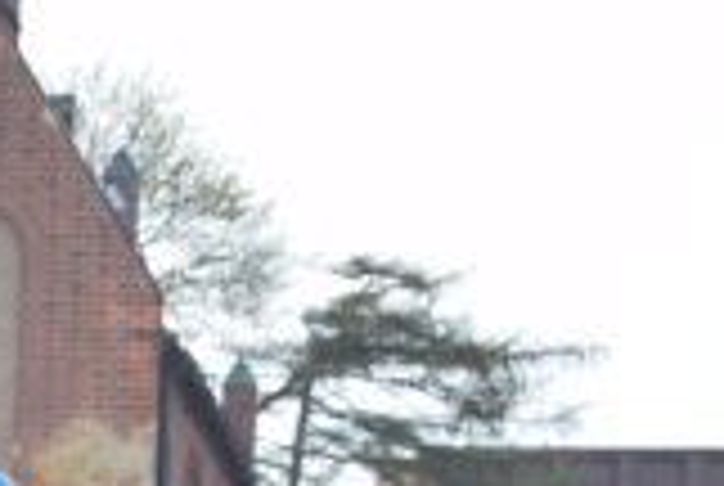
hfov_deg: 8.7
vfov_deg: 6.0
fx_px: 4493
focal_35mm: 223
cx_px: -746
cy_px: 1091
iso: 100
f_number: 5.6
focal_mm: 30
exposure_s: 1/125
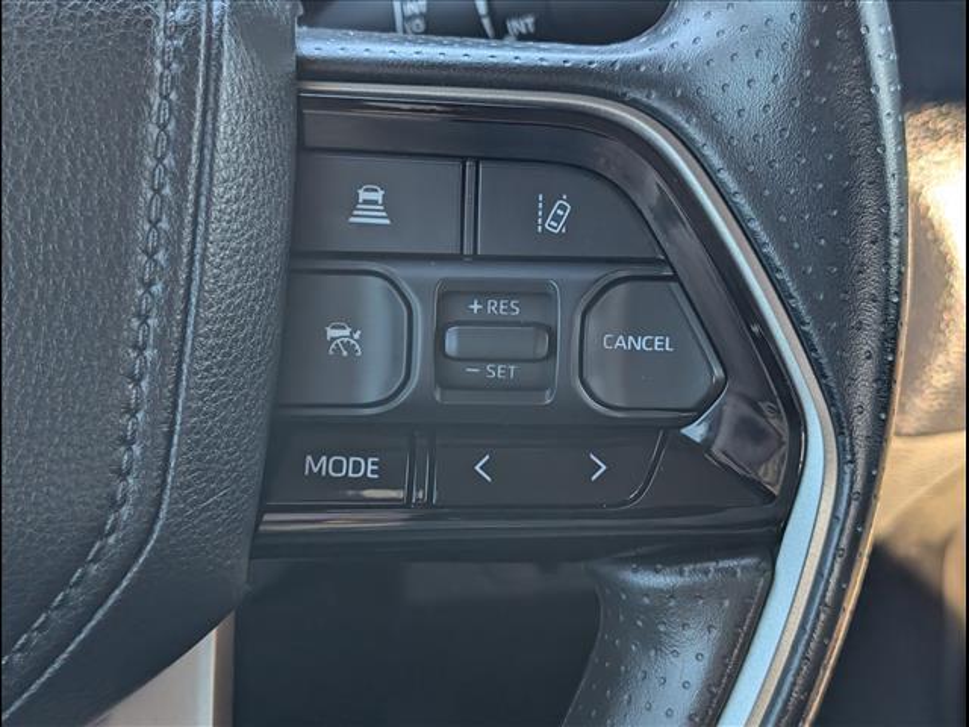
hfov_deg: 38.9
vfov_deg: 29.7
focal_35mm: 49
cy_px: 364
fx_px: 1372
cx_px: 484
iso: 295
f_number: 1.68
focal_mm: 6.9
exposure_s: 1/204
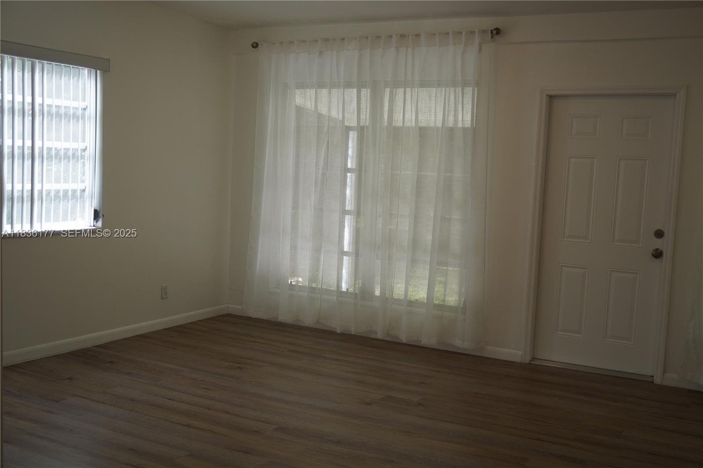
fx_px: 791
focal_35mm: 40
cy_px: 234
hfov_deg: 47.9
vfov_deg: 33.0
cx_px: 352
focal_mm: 27
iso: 250
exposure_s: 1/160
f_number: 4.5
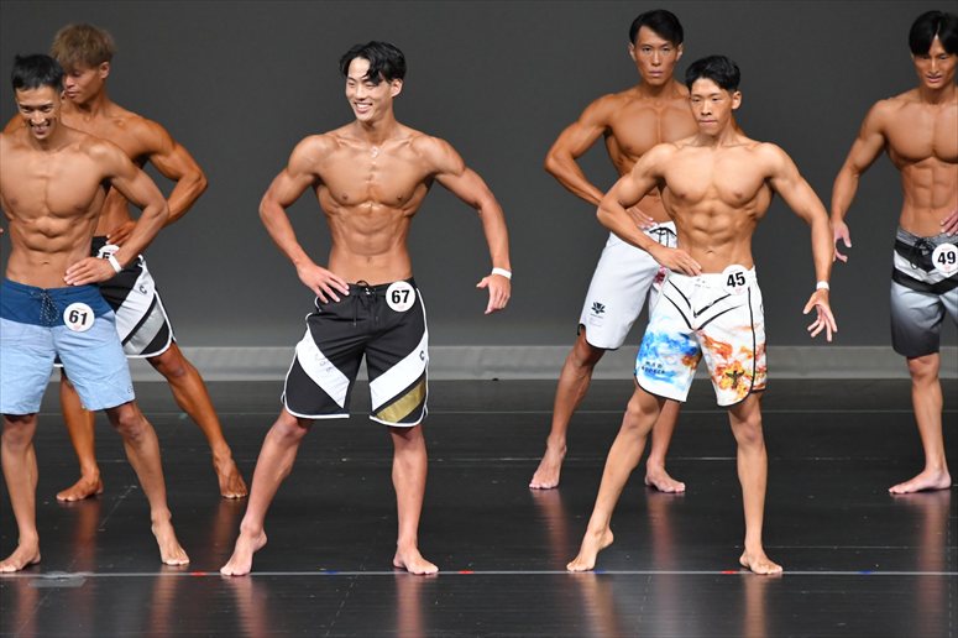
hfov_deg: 6.5
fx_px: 8379
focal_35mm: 315
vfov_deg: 4.4
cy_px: 319
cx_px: 479
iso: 4000
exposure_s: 1/400
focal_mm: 210
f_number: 5.6
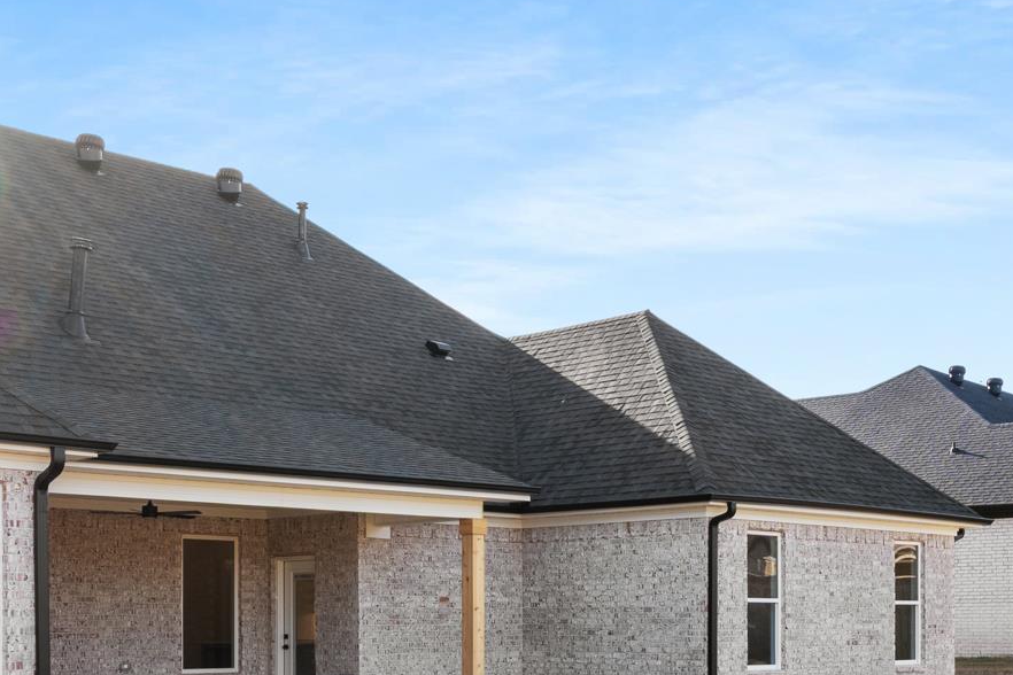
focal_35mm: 53
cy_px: 614
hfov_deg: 37.7
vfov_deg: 24.9
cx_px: 534
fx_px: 1483
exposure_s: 1/100
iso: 200
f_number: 9
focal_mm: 12.4
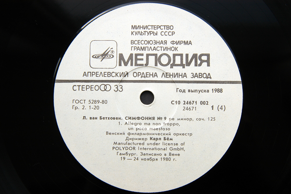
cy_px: 97
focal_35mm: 52
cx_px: 146
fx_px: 424
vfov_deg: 25.7
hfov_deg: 37.9
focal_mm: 35
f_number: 6.3
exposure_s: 1/160
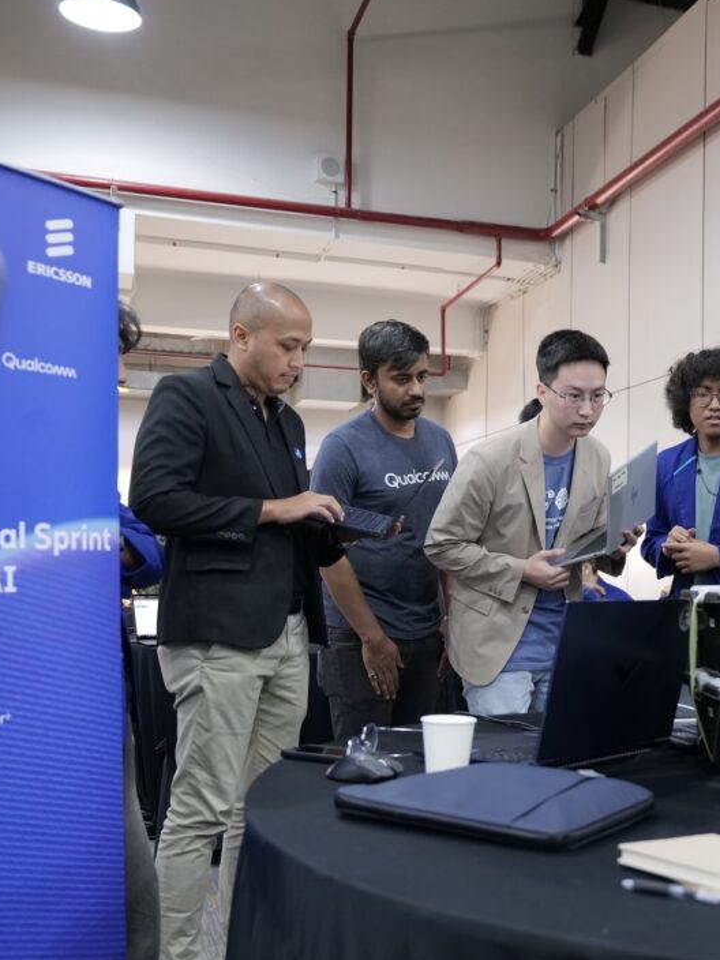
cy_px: 479
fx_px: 971
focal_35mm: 35
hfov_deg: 40.3
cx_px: 466
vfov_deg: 52.6
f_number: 2.8
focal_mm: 24
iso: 2500
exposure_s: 1/125
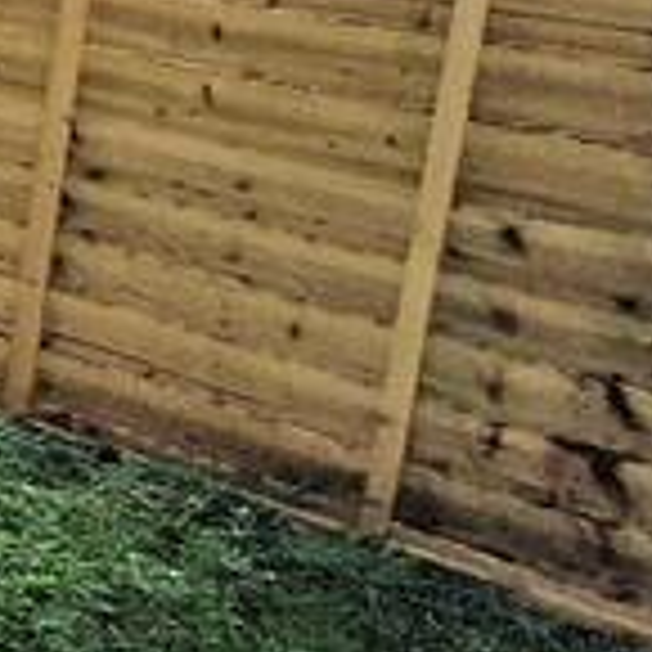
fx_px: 1726
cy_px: -202
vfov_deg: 19.6
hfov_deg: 10.0
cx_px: -1542
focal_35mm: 81
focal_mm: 2.2
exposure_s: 1/1372
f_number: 2.2
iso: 50
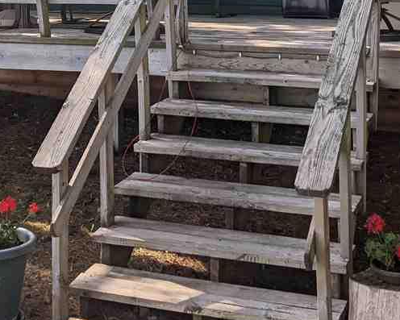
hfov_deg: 27.8
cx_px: 153
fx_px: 805
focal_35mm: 68
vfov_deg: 21.3
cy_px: -33
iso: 42
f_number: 1.8
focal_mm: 4.44
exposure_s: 1/1235
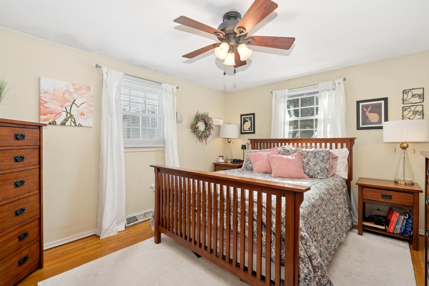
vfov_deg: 73.7
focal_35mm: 16
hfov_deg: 96.7
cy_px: 143
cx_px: 214
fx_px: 191
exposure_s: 1/30
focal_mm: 16
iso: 400
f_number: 9
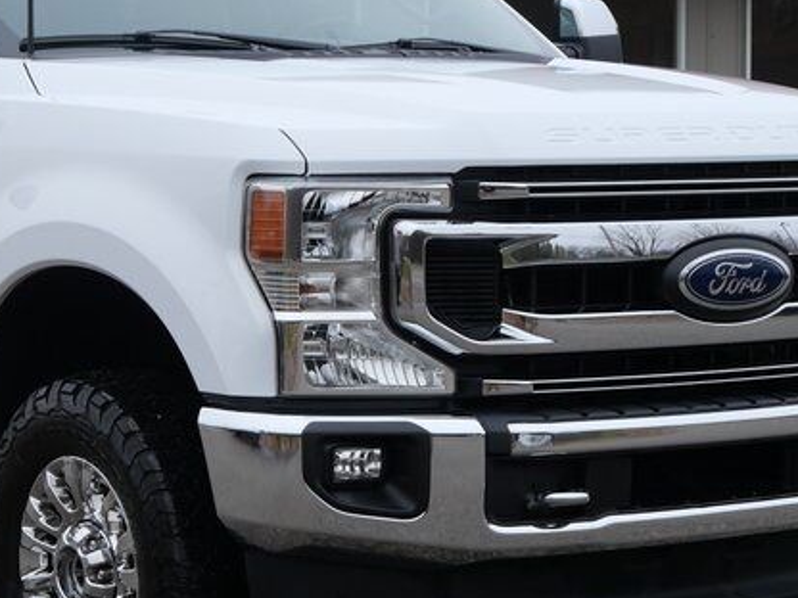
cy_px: 360
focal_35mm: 123
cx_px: 155
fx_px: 2836
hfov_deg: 15.9
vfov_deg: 12.0
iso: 200
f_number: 5.6
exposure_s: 1/125
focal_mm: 25
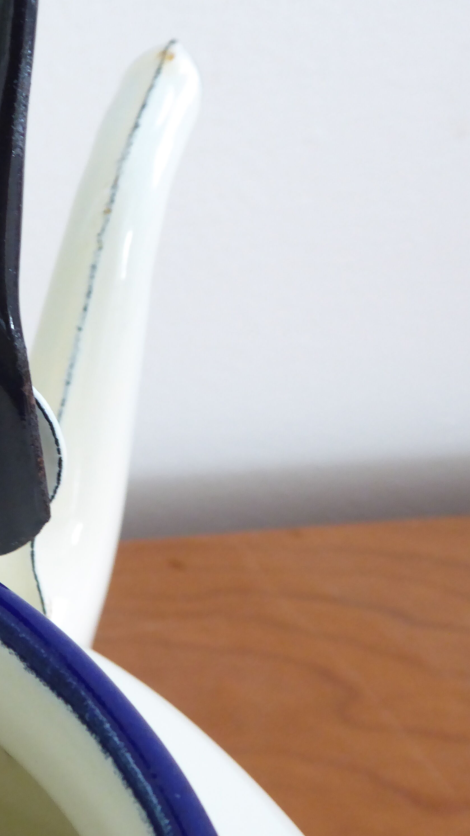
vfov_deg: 41.3
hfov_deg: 22.3
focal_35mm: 50
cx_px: -78
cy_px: 422
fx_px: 1108
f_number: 3.6
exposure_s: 1/10
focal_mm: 5.8
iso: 400
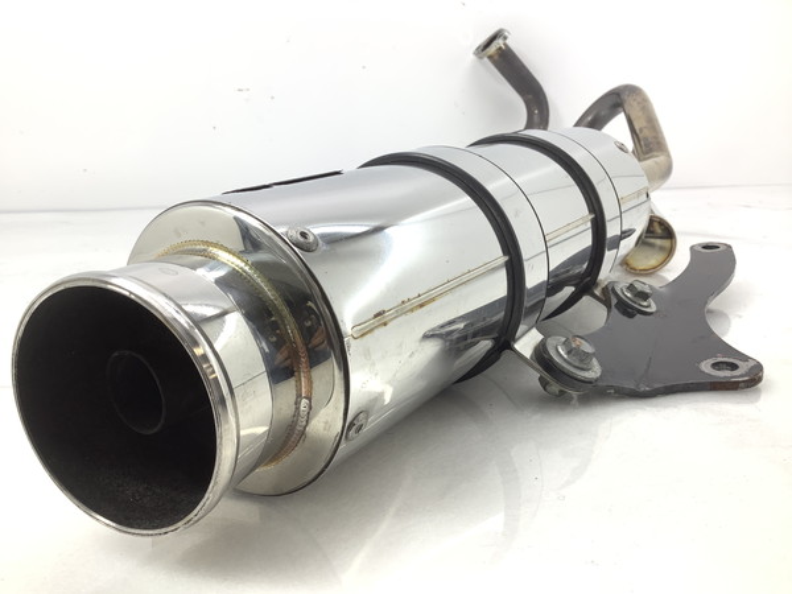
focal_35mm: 31
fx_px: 709
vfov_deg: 45.4
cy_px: 297
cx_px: 396
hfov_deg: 58.4
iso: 25
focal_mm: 3.3
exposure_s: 1/122
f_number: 2.4
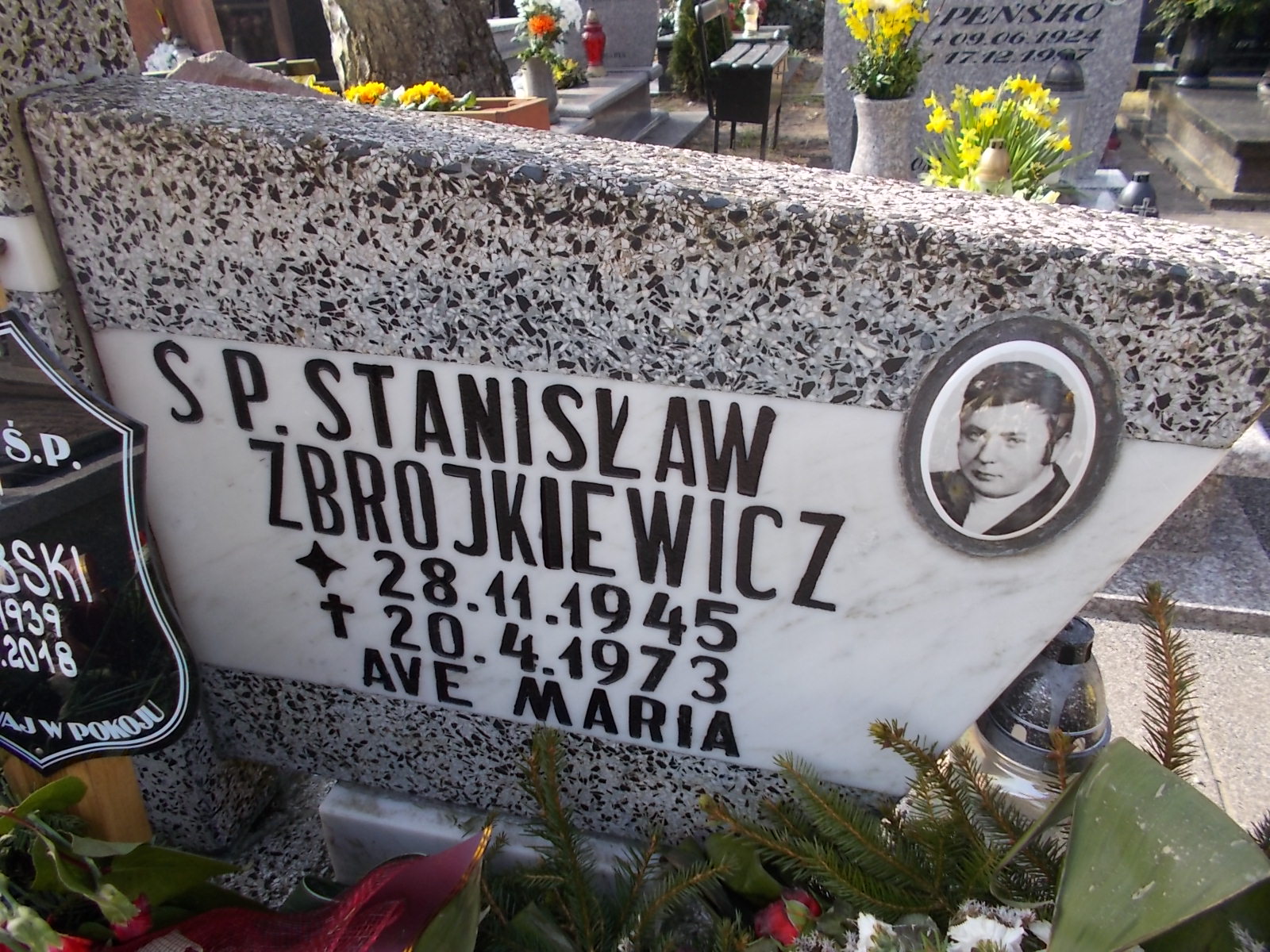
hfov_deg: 67.3
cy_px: 476
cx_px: 635
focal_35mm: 26
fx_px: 954
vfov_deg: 53.1
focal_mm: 4.6
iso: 80
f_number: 3.2
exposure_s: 1/200
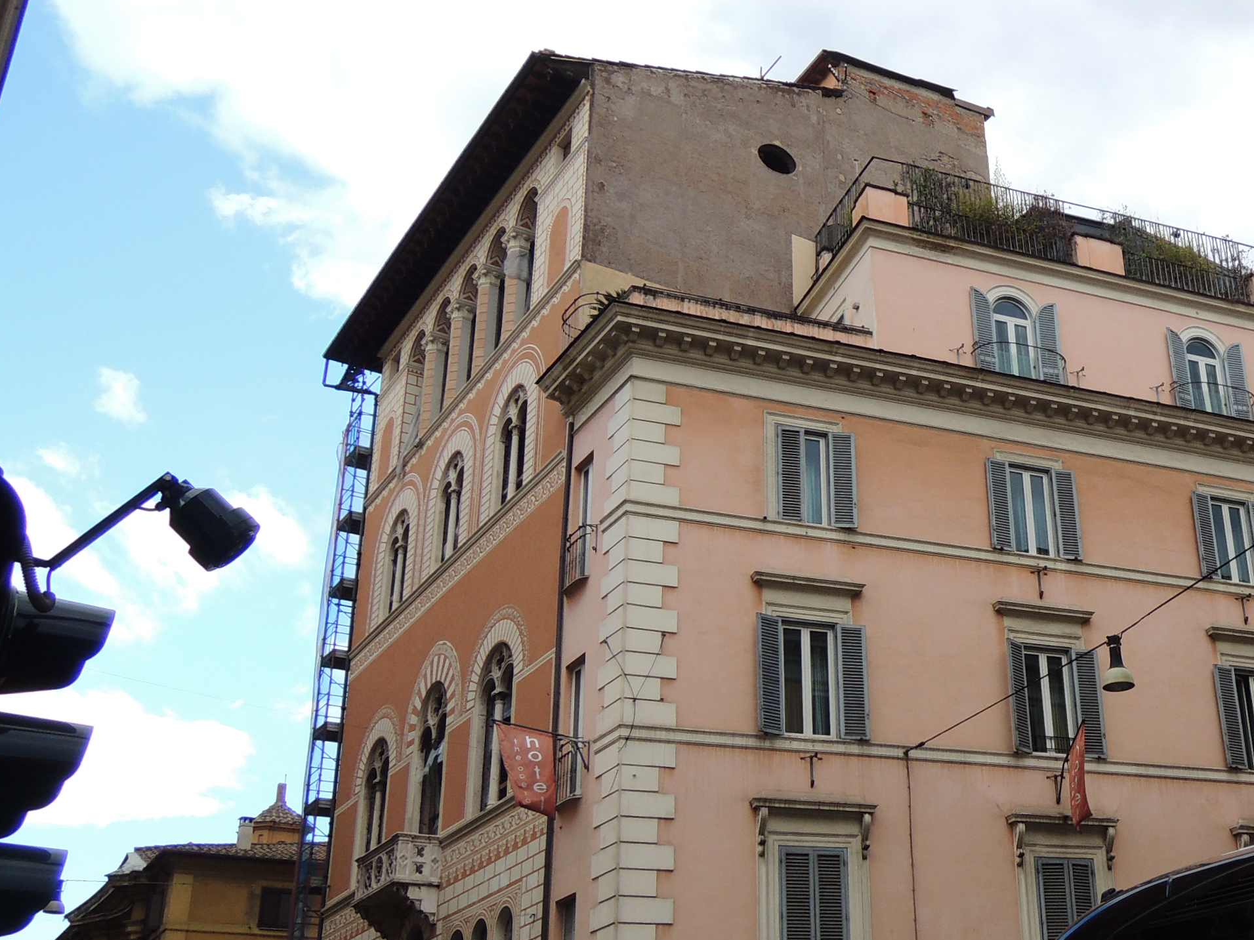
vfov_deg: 35.1
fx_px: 1485
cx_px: 939
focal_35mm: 41
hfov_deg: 44.3
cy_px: 535
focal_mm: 4.3
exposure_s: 1/320
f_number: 2.8
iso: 100
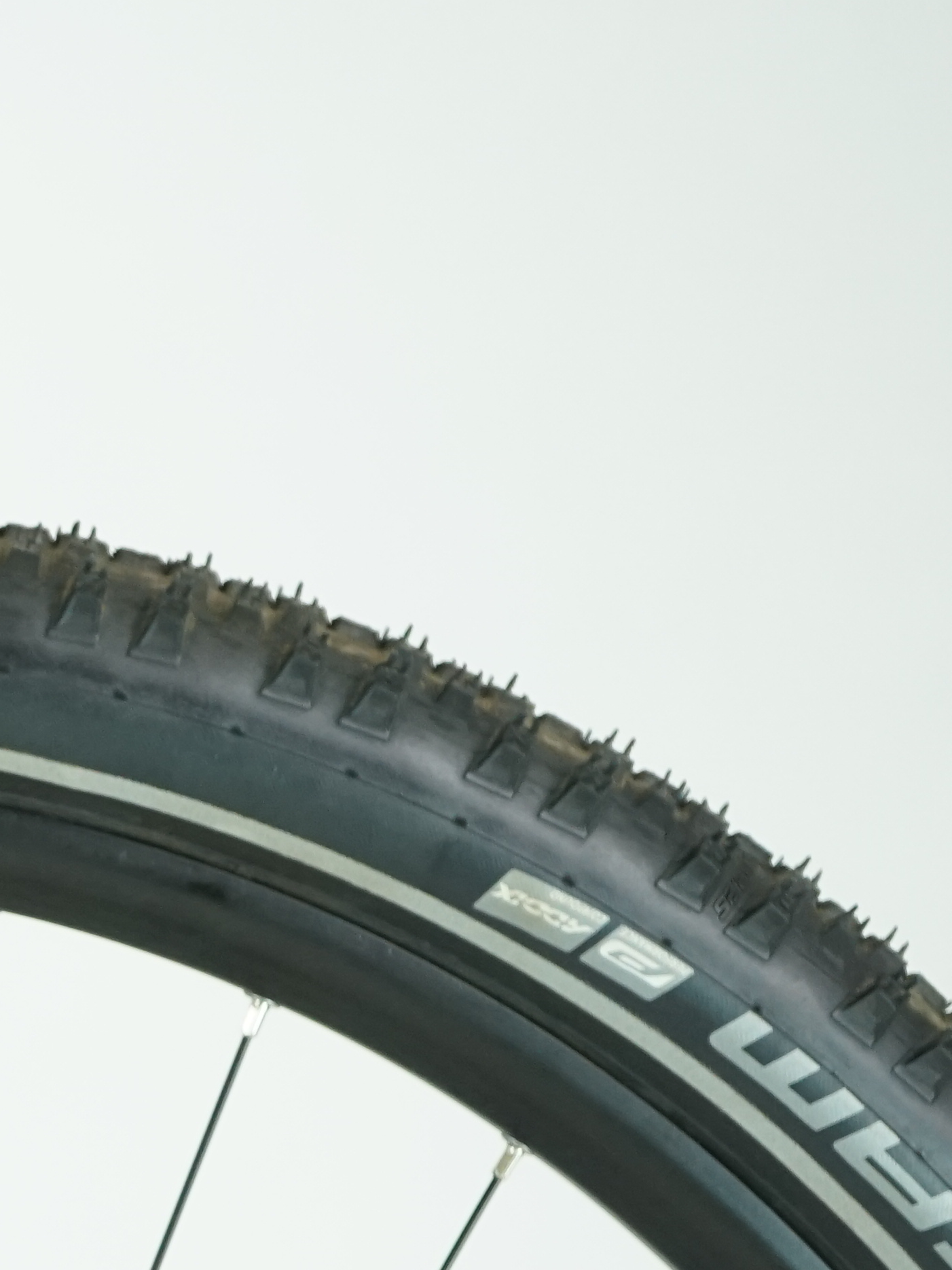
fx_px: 5318
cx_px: -961
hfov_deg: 9.5
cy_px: 1231
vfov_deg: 13.5
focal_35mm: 145
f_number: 5.6
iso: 1600
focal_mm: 47
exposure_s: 1/200
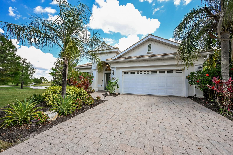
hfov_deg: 104.3
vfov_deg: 81.2
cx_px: 116
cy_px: 78
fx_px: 91
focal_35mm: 14
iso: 800
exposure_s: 1/1000
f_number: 8
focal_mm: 14
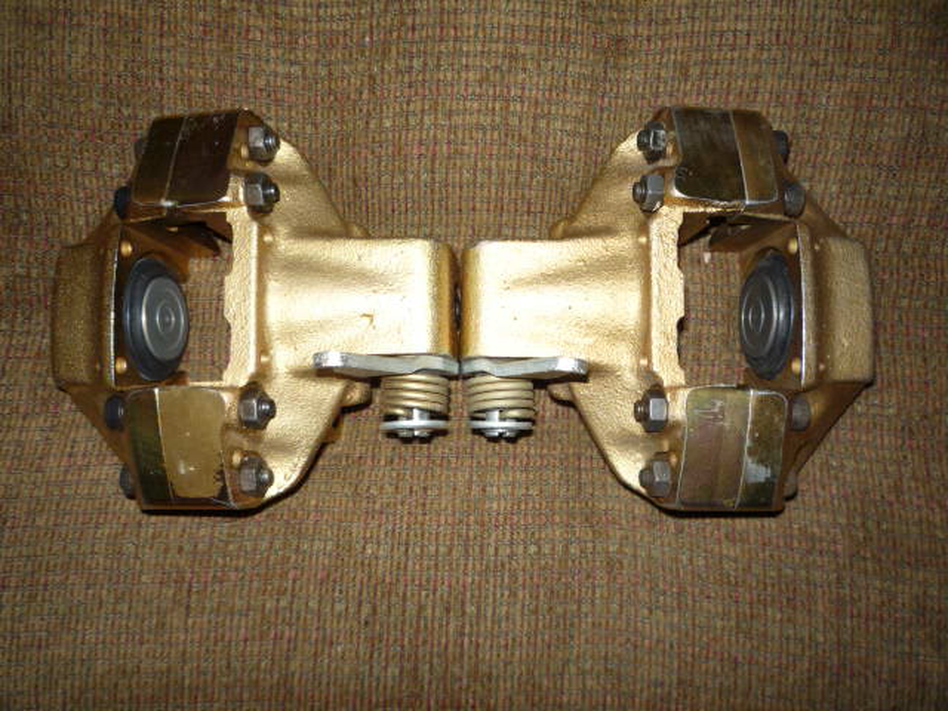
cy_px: 356
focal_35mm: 30
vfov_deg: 46.8
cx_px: 474
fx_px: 822
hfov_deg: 60.0
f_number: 3.3
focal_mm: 5.2
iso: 100
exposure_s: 1/30
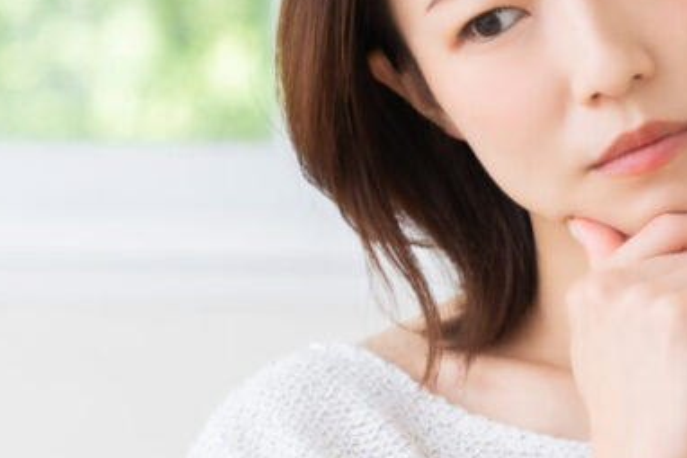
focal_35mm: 275
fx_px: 5250
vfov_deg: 5.0
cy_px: 454
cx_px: 32
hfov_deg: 7.5
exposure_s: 1/100
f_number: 2.8
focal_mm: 70
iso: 100
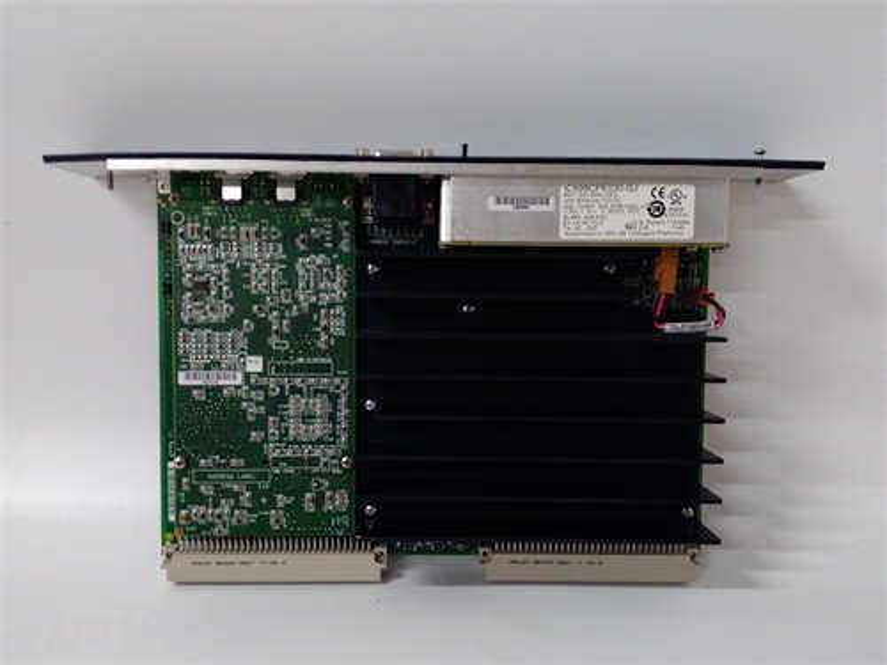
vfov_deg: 51.4
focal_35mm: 27
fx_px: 692
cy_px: 332
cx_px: 444
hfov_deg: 65.3
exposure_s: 1/33
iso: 432
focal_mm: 3.79
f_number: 2
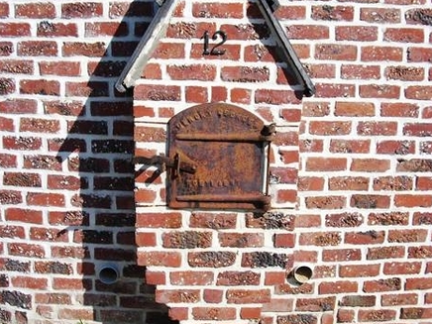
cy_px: 146
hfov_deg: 42.9
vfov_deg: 32.8
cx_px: 213
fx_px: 549
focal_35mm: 44
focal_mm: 5.7
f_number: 8.8
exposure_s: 1/125
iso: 80
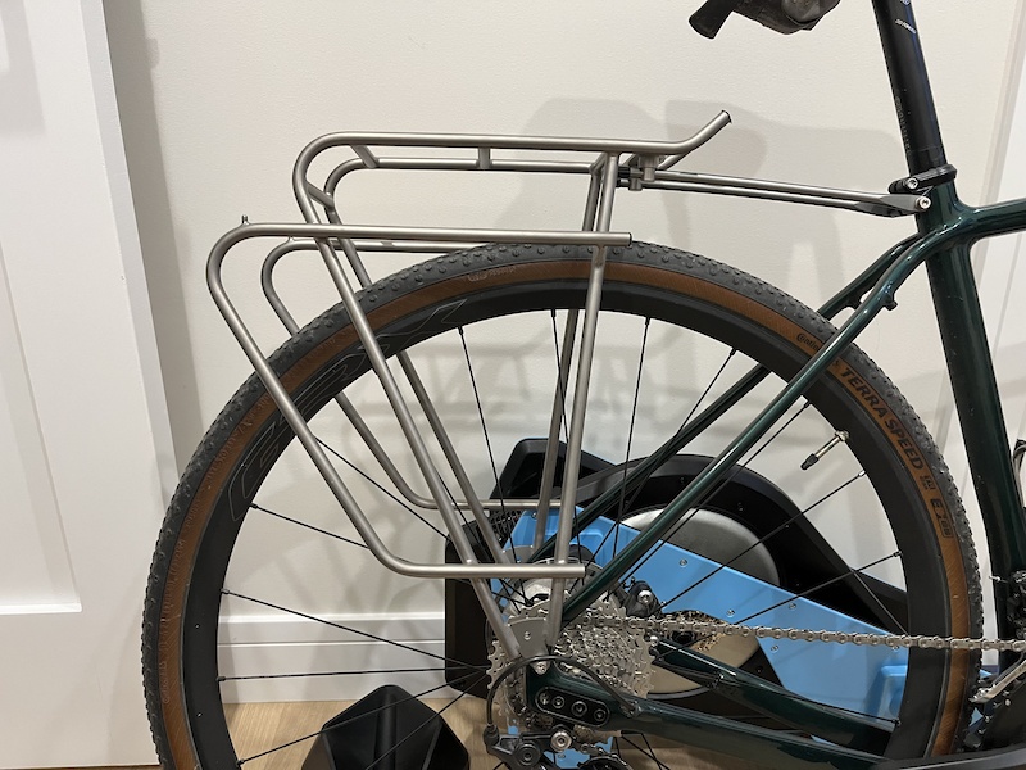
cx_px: 513
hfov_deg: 67.3
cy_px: 385
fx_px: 771
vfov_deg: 53.1
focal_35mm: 26
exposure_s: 1/60
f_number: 1.6
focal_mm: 5.1
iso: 250
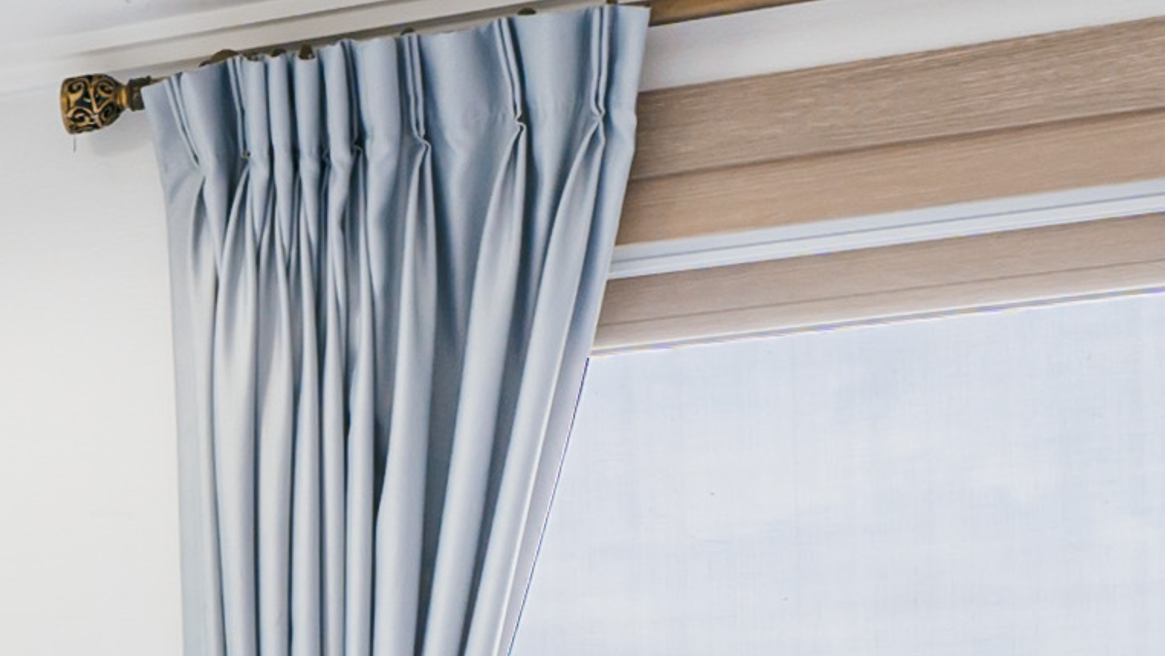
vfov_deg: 11.7
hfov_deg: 18.8
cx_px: -619
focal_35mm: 99
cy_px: 979
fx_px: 3059
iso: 100
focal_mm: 12
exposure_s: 1/5
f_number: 10
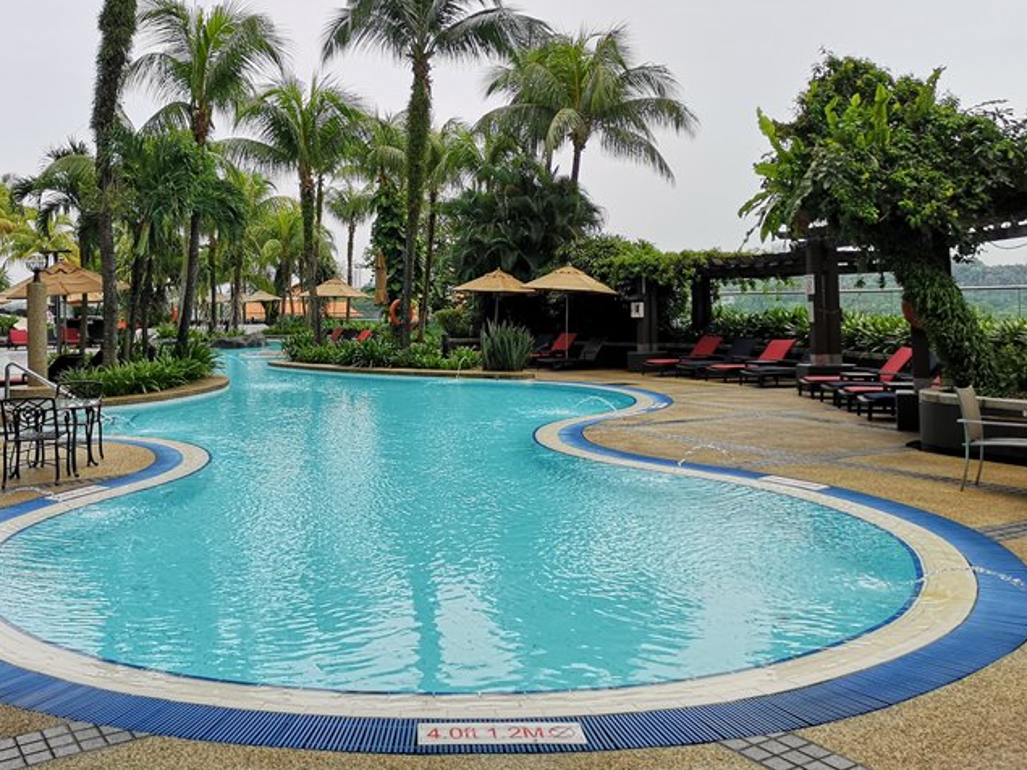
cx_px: 398
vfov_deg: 41.5
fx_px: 1009
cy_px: 294
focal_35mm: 34
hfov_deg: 53.5
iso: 50
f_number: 1.8
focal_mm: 3.95
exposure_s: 1/565
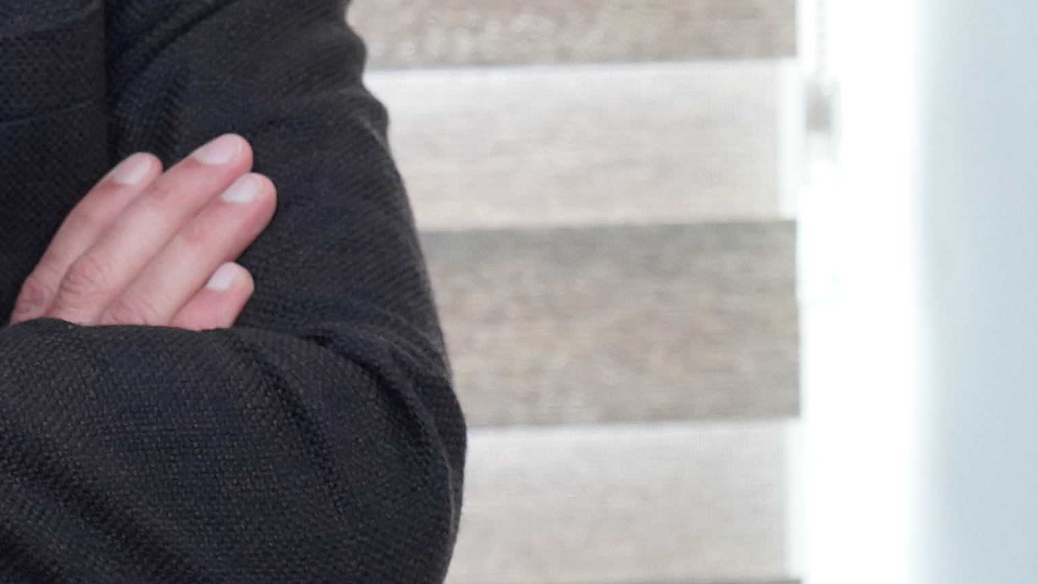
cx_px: -460
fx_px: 5449
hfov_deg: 10.5
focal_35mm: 198
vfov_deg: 6.1
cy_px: -156
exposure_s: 1/160
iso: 2000
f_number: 4
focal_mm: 48
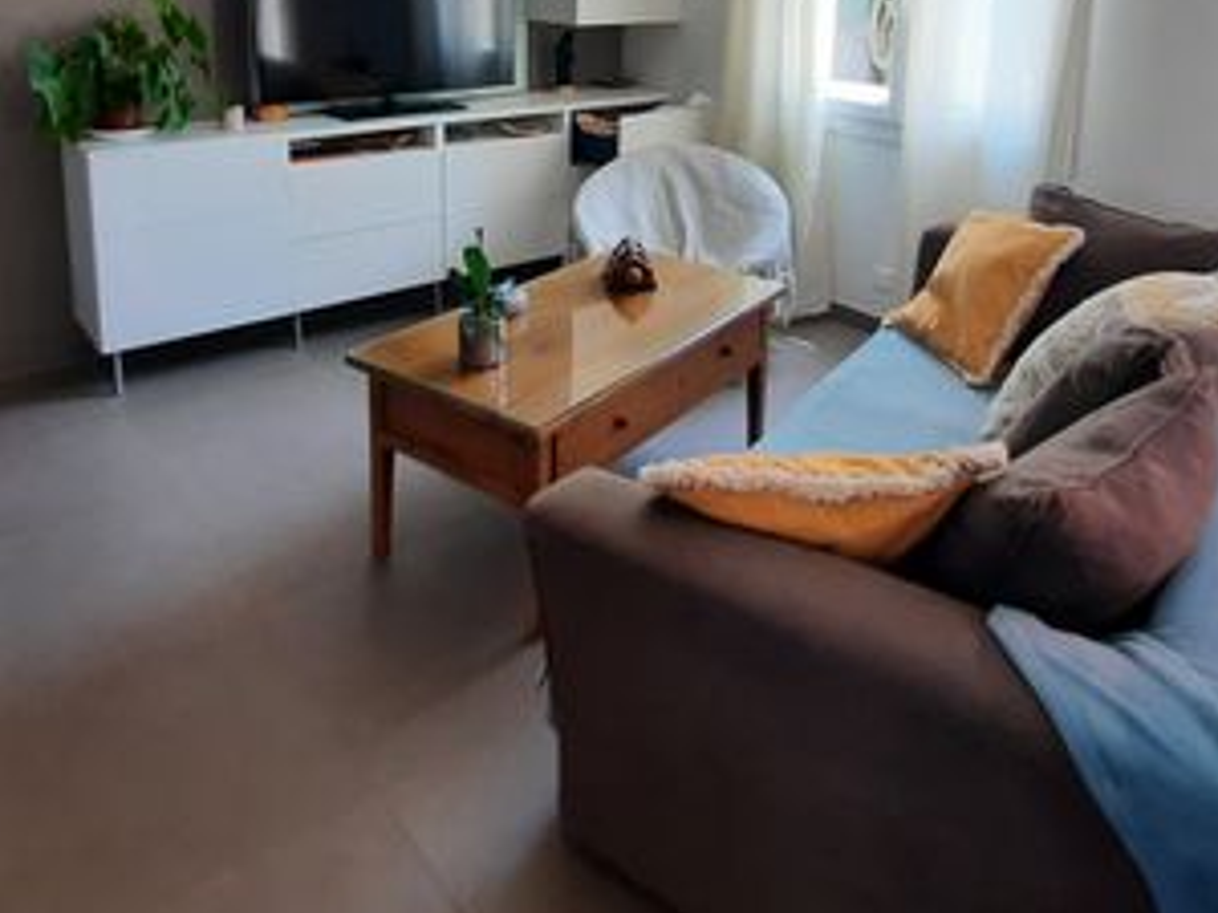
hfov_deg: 67.3
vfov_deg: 48.0
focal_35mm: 26
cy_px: 106
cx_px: 629
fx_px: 915
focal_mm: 1.74
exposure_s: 1/50
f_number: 2.2
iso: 80
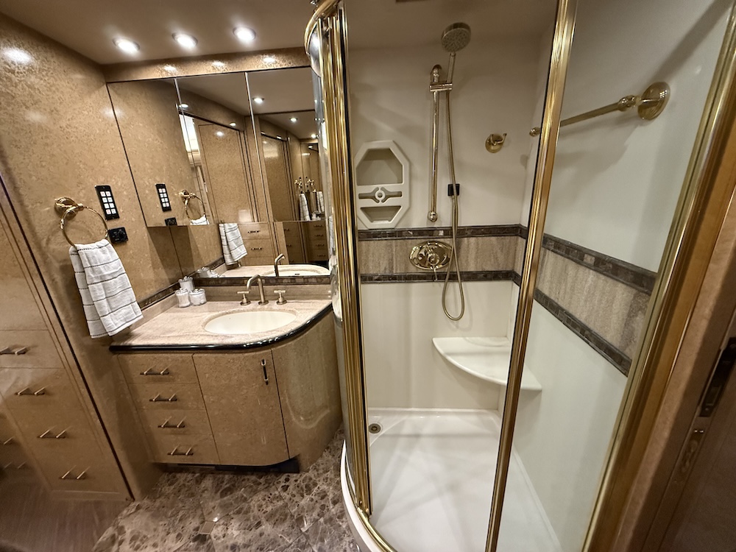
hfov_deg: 102.1
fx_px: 298
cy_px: 276
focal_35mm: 14
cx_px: 368
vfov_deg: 85.7
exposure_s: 1/51
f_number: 2.2
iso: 800
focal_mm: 2.22
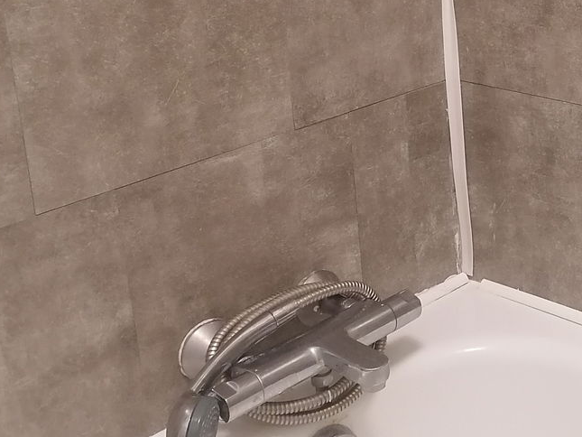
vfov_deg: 21.3
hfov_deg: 26.3
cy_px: 25
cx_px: 669
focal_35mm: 67
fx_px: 1127
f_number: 1.8
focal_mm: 5.3
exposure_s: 1/25
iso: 640
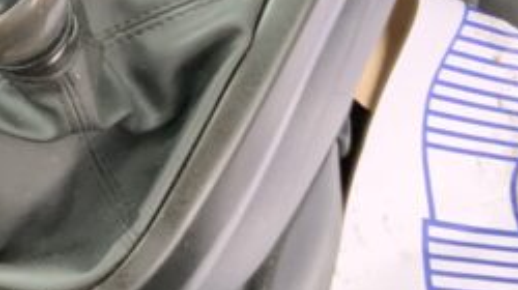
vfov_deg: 14.4
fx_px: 1111
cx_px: 31
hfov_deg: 25.3
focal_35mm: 81
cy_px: -62
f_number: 1.8
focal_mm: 3
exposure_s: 1/60
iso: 250
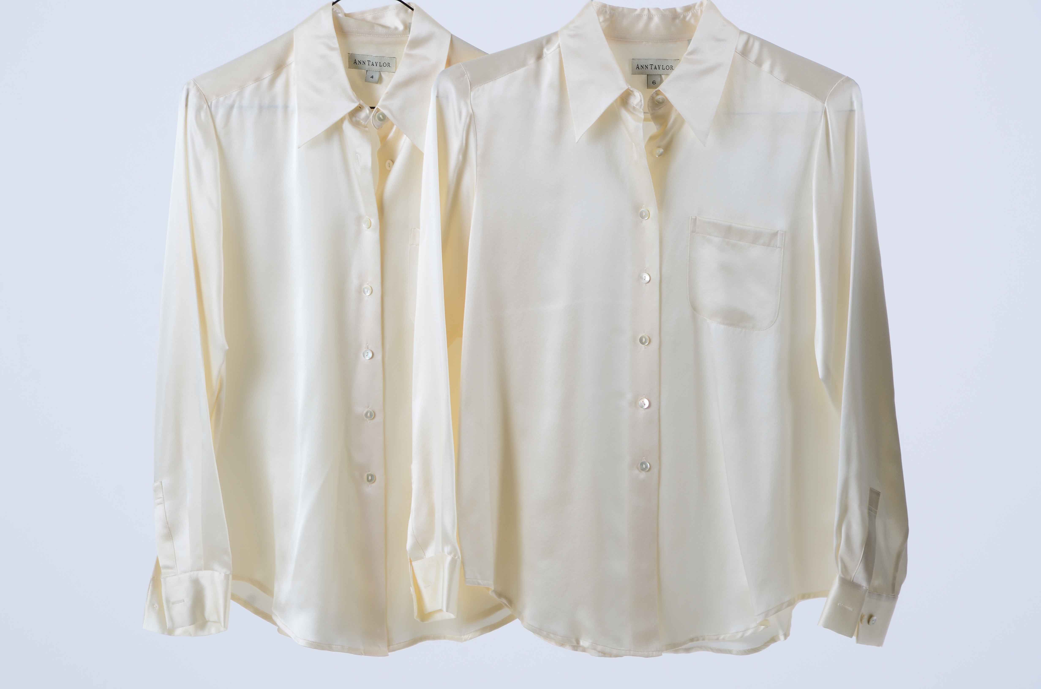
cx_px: 520
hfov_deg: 14.0
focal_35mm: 147
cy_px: 344
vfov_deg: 9.3
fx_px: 4242
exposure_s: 1/160
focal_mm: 98
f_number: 11
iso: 200
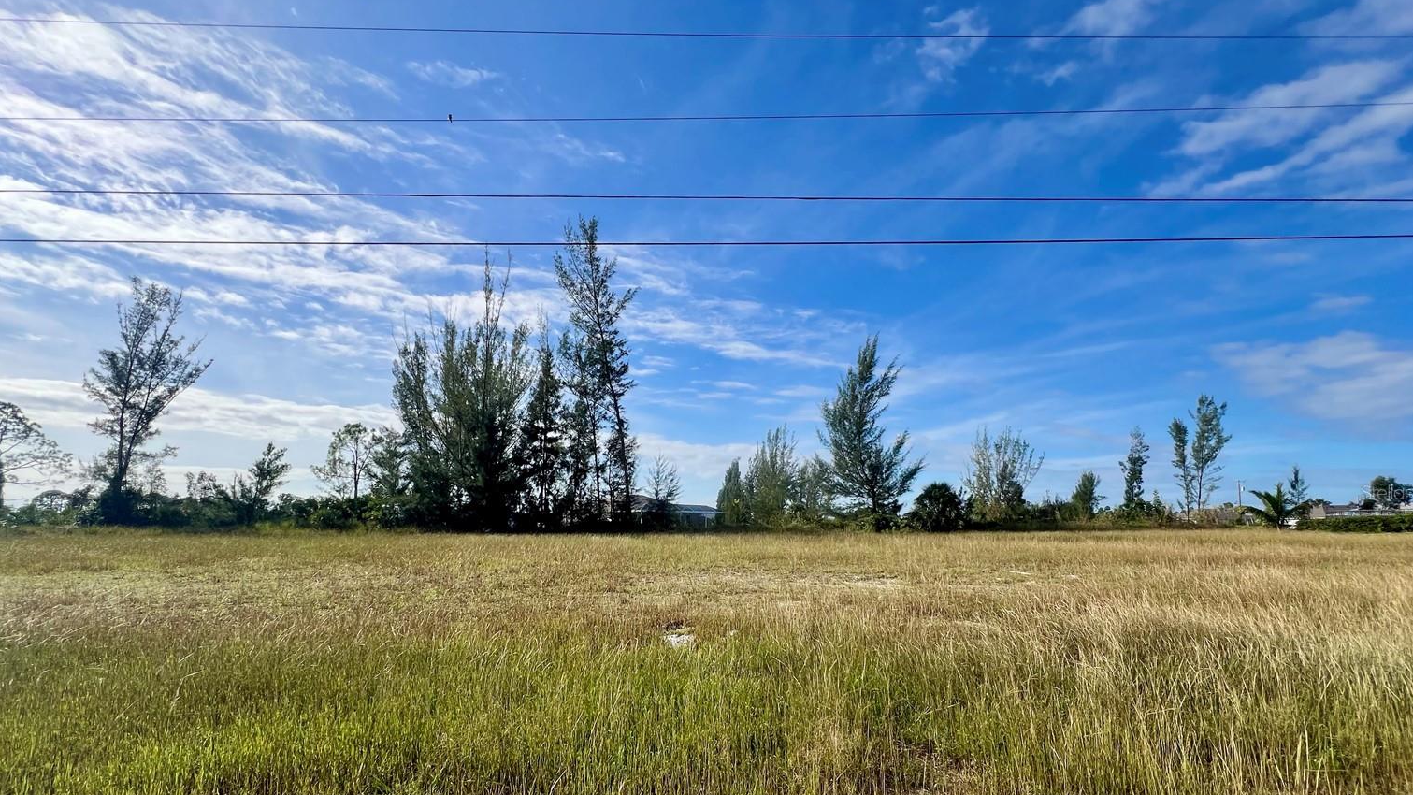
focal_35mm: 15
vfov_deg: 69.5
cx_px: 701
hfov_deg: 103.0
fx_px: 562
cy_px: 492
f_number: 1.8
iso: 32
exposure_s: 1/2137
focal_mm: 1.57
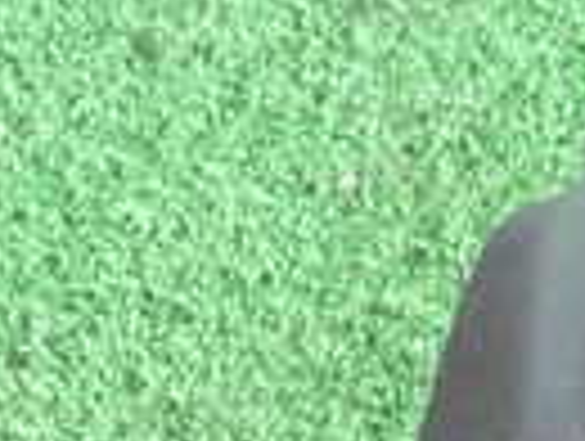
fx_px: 2336
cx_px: 1260
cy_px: 680
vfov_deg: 10.4
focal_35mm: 138
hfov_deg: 12.2
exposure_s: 1/50
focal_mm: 5.4
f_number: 2.3
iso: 200
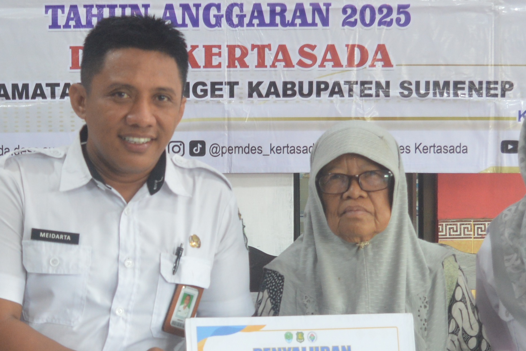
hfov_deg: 20.0
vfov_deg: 13.4
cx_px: 189
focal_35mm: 102
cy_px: 318
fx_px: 1485
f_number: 3.8
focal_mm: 21
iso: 400
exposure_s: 1/25
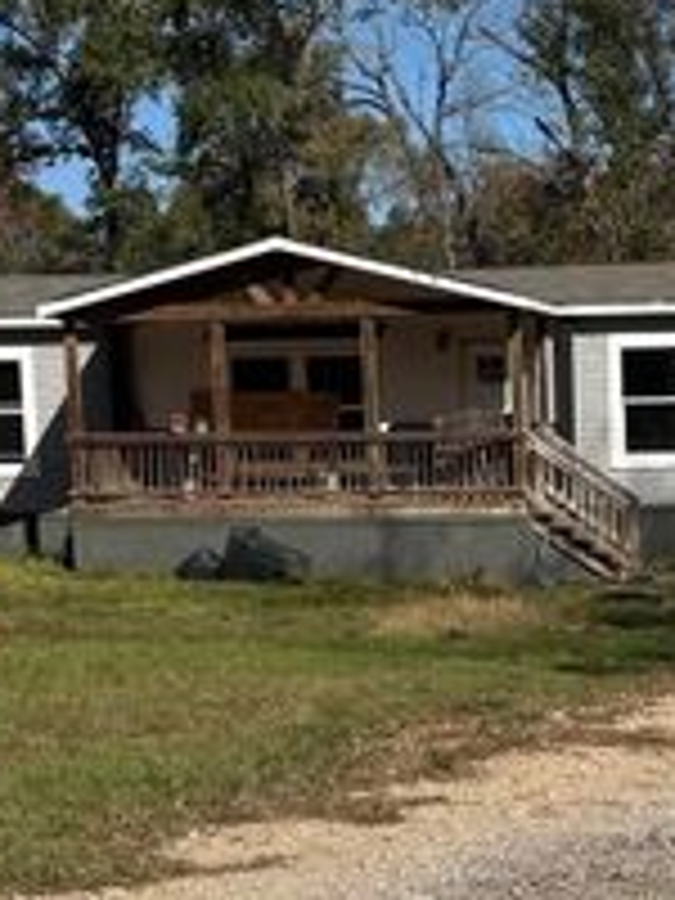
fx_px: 2080
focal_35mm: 80
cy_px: 682
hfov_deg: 18.1
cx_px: 630
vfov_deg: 24.1
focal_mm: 6.76
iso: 80
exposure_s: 1/7092
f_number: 1.78
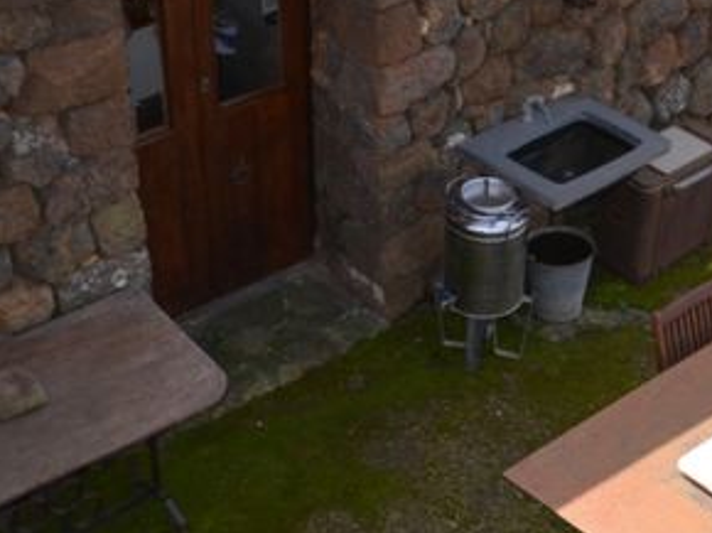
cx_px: 701
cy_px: 208
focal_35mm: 84
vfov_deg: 17.5
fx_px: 1726
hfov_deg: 22.5
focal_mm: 24
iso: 100
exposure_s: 1/200
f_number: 5.6
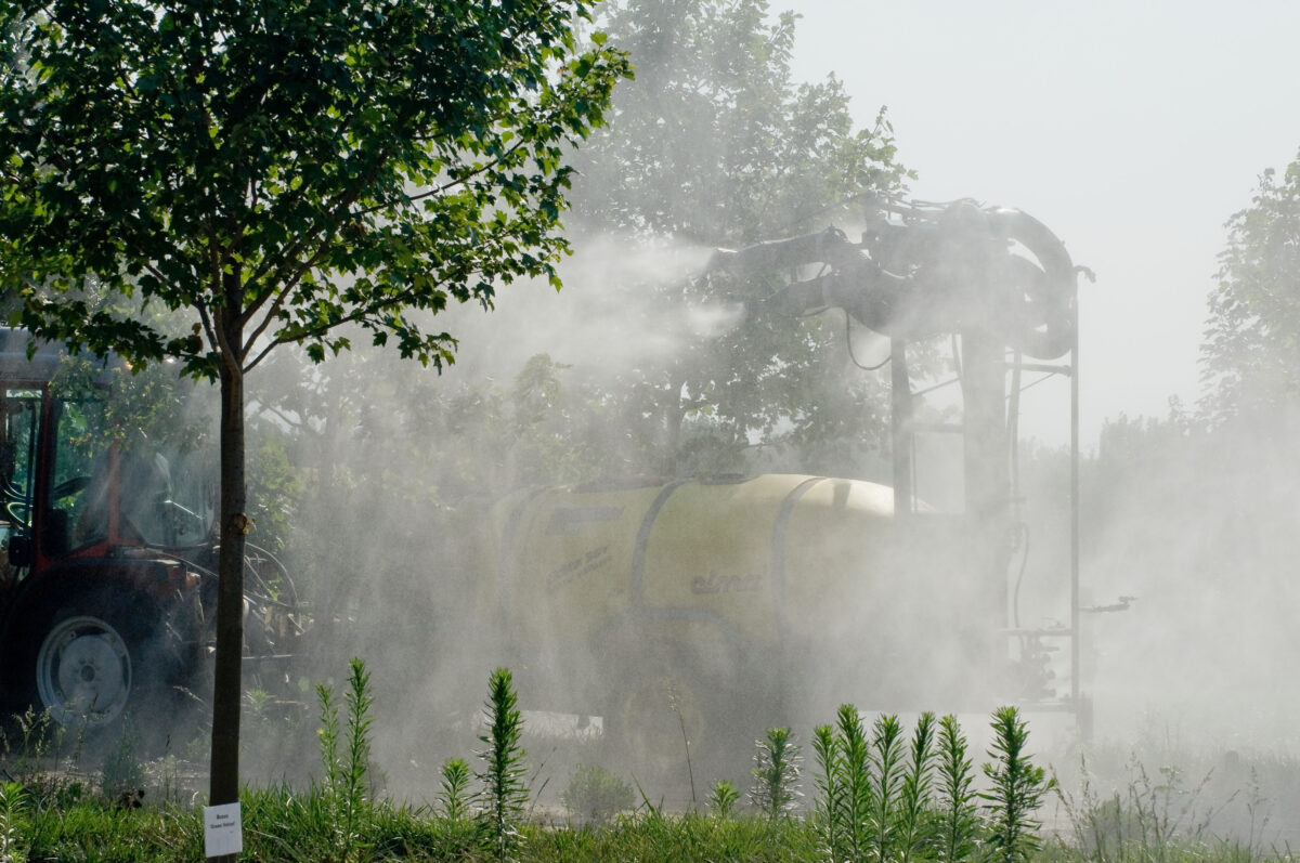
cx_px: 650
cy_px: 432
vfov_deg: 7.9
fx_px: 6276
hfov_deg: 11.8
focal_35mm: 174
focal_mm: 116
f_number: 10
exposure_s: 1/400
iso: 400
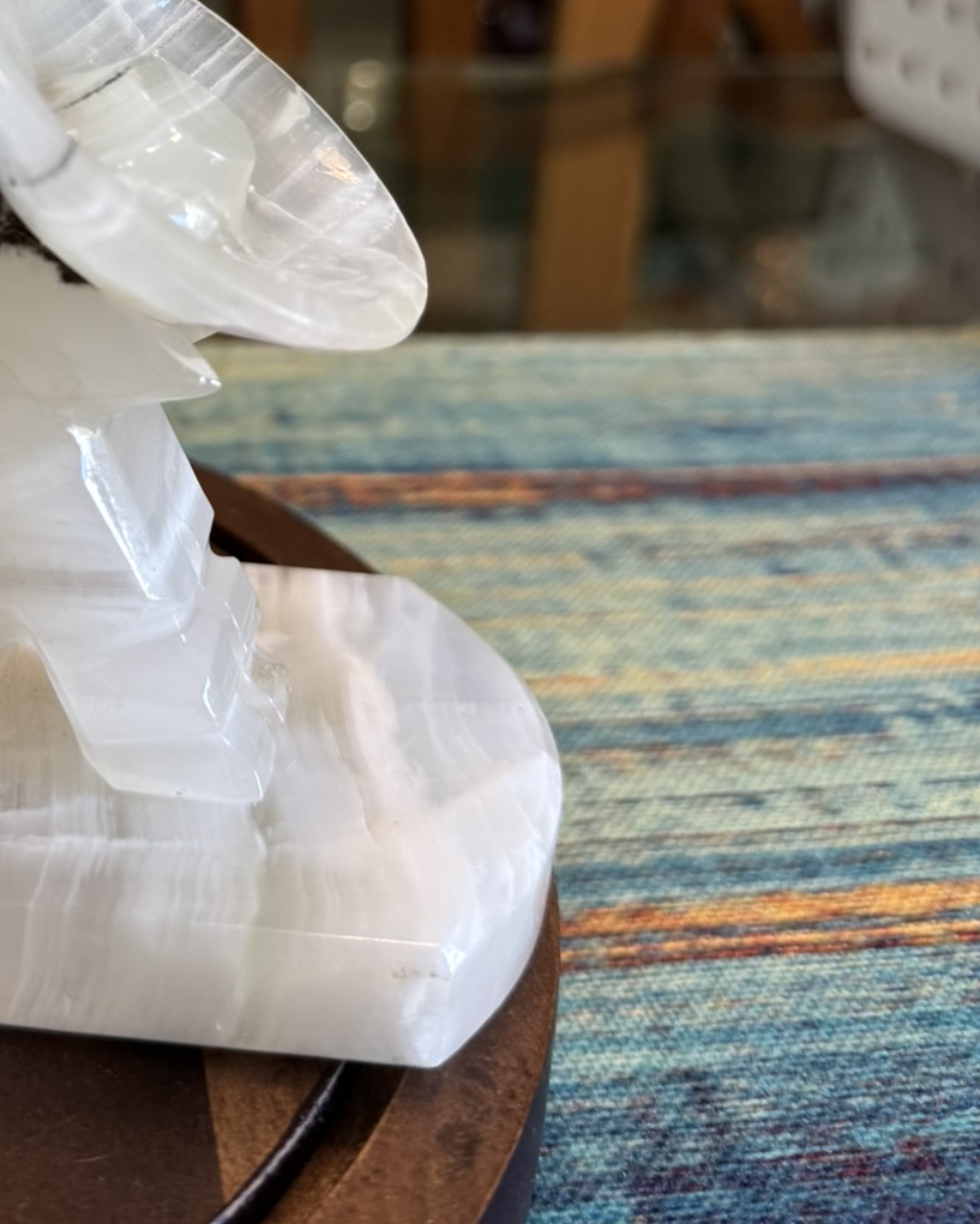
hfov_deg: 30.4
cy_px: 164
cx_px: 65
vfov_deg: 37.4
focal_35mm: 47
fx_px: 1704
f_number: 1.78
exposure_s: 1/120
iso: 200
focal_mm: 6.76
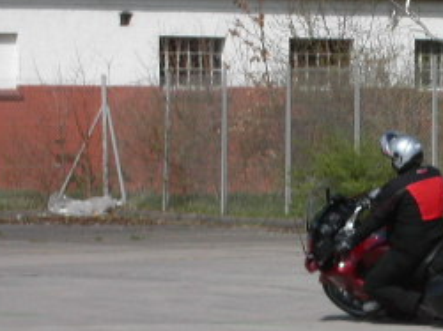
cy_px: 324
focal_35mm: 292
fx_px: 3733
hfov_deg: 6.8
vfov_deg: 5.1
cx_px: 434
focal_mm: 23.4
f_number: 8
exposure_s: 1/500
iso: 100
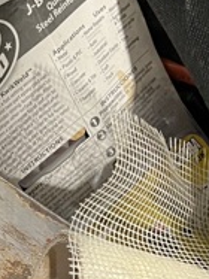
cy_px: 280
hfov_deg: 12.8
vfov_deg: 17.0
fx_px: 911
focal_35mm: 113
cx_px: -24
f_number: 1.5
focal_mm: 5.7
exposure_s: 1/60
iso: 400
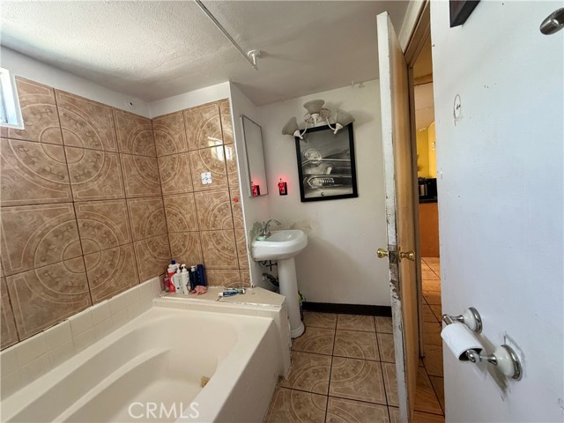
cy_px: 212
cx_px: 282
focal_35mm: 14
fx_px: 228
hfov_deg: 102.1
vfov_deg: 85.7
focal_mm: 2.22
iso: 500
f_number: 2.2
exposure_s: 1/60
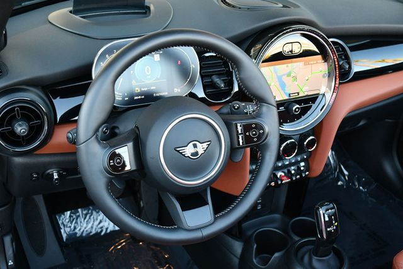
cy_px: 134
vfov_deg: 30.6
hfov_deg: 44.5
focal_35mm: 44
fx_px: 493
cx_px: 202
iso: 800
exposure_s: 1/250
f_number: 4
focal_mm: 22
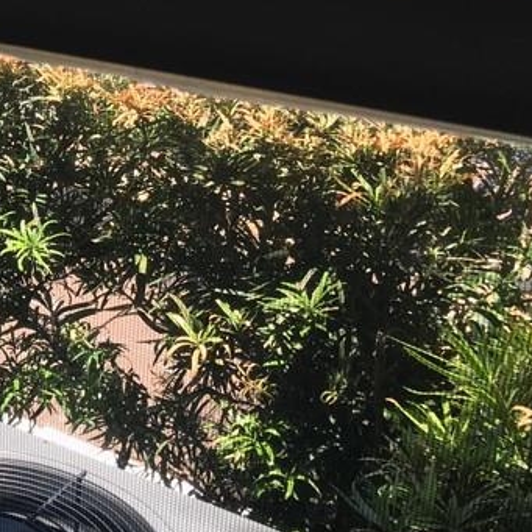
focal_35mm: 77
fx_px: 1339
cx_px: -237
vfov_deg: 22.1
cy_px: 98
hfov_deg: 19.8
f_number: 2.2
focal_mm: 4.15
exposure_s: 1/291
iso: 25
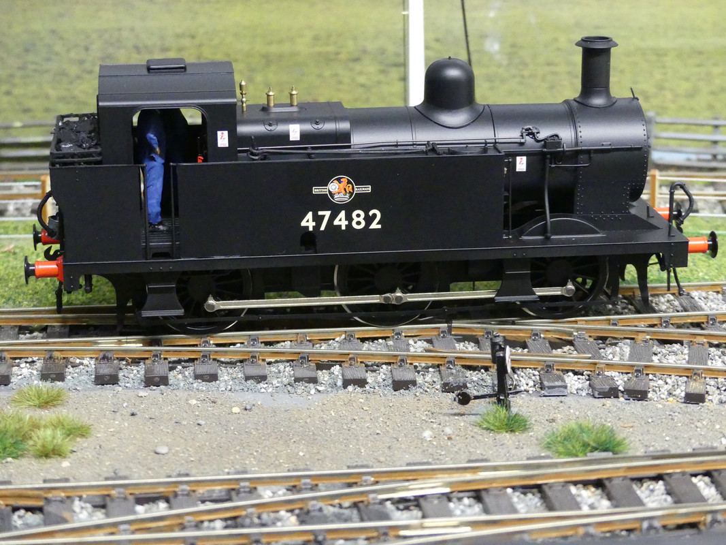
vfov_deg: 17.8
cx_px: 363
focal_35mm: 83
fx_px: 1741
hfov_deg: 23.6
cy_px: 272
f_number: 2.8
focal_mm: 15
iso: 2000
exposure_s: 1/80
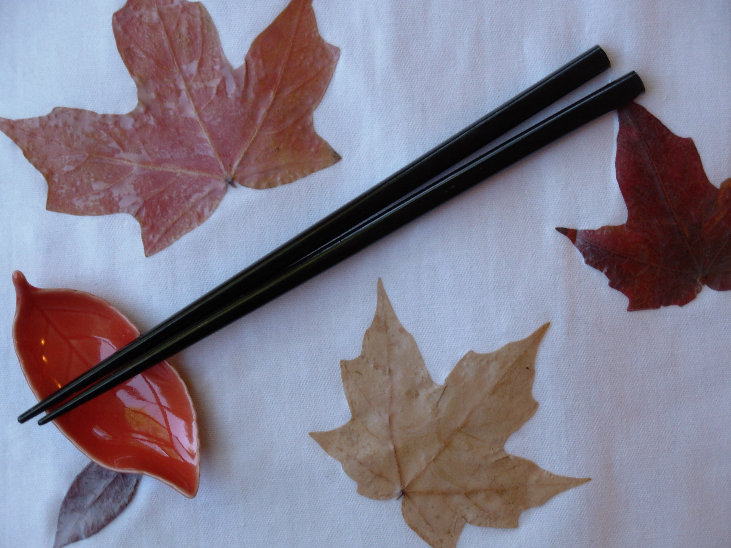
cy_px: 274
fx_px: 1879
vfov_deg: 16.6
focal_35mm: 89
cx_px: 366
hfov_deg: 22.0
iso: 50
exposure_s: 1/32
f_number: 3.8
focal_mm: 14.7
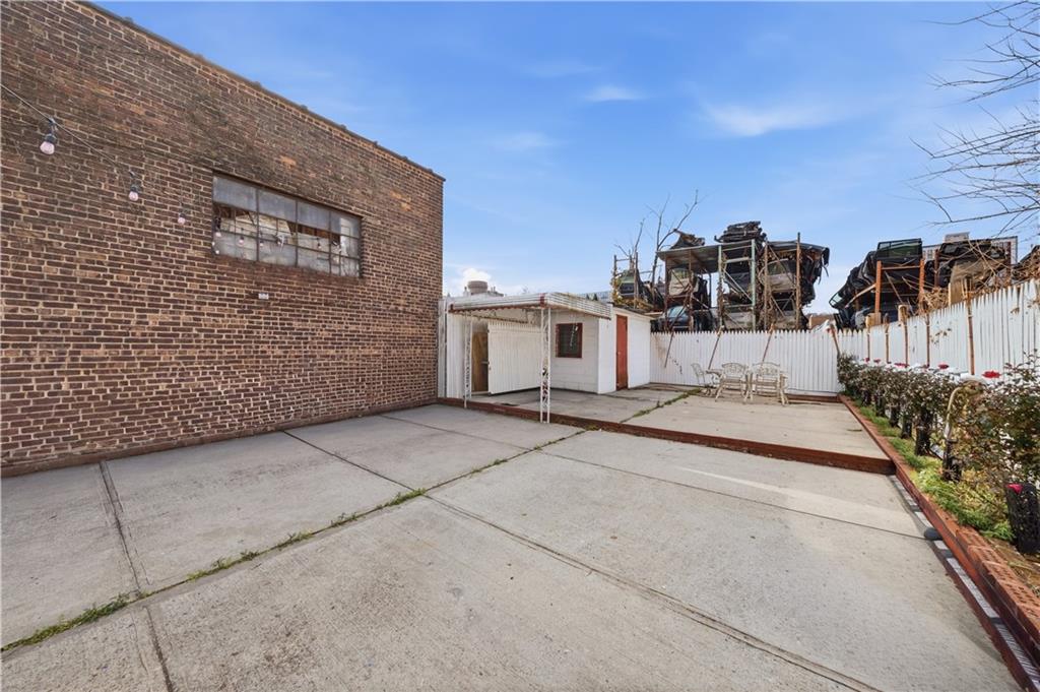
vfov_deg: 89.9
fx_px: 346
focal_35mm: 12
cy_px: 346
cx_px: 520
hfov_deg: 112.7
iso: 320
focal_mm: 8
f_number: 8
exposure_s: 1/1600
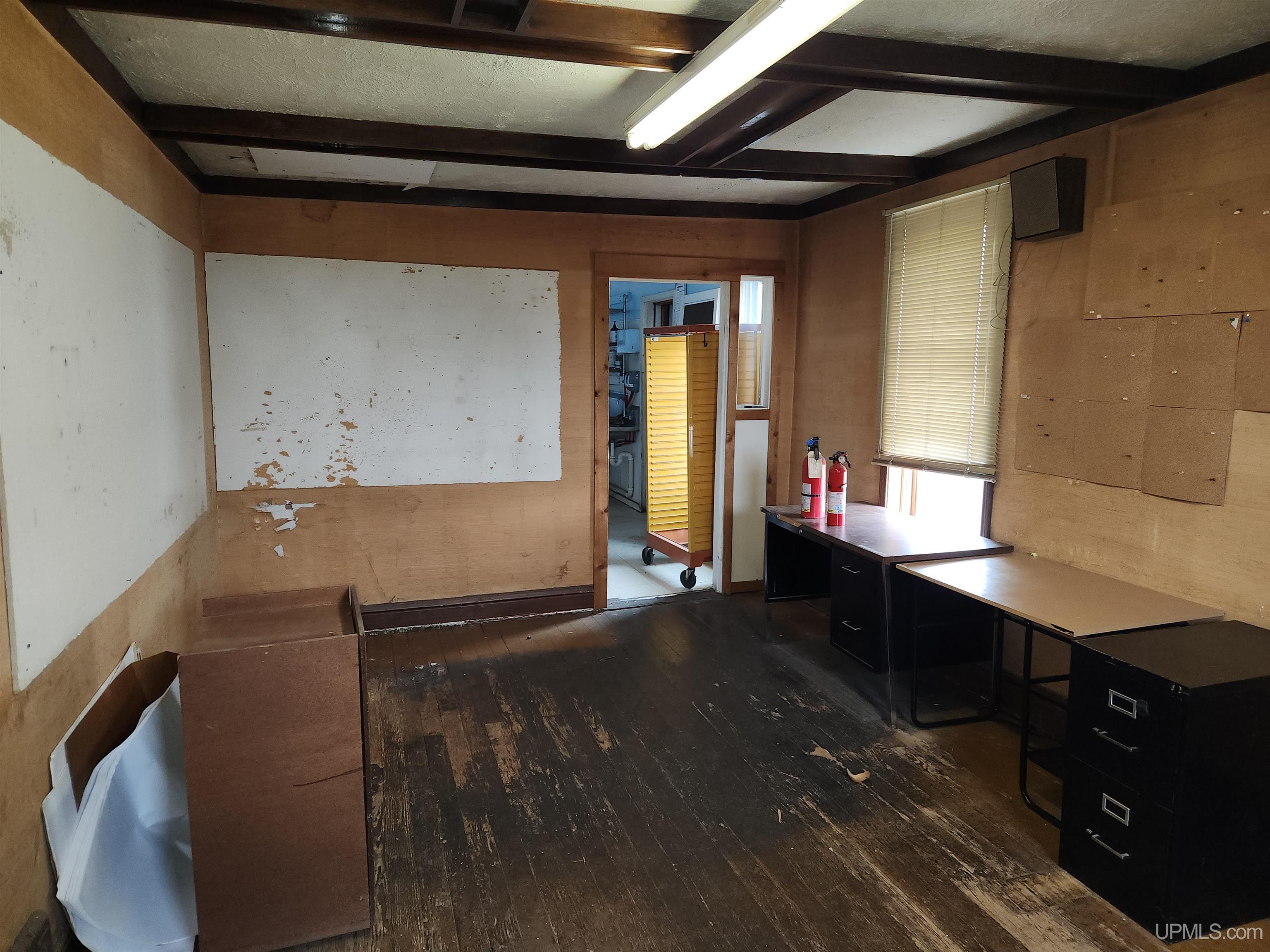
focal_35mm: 23
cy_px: 476
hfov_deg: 73.9
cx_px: 635
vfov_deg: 58.9
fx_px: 844
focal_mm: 5.4
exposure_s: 1/24
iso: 125
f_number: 1.8
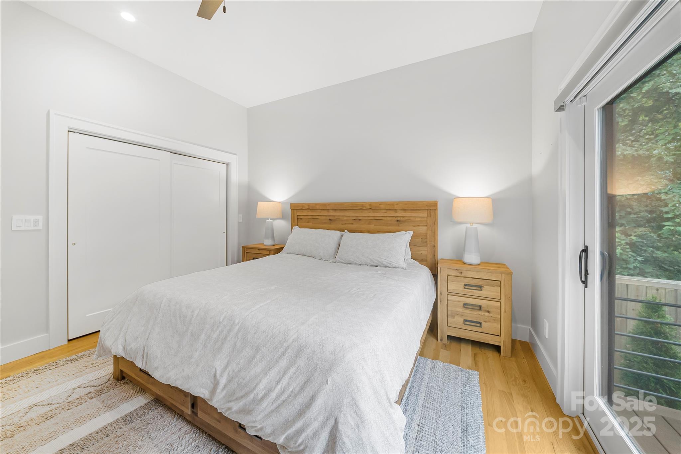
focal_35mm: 12
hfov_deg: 112.6
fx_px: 227
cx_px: 340
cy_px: 227
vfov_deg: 90.1
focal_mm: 12
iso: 640
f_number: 8
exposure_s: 1/50
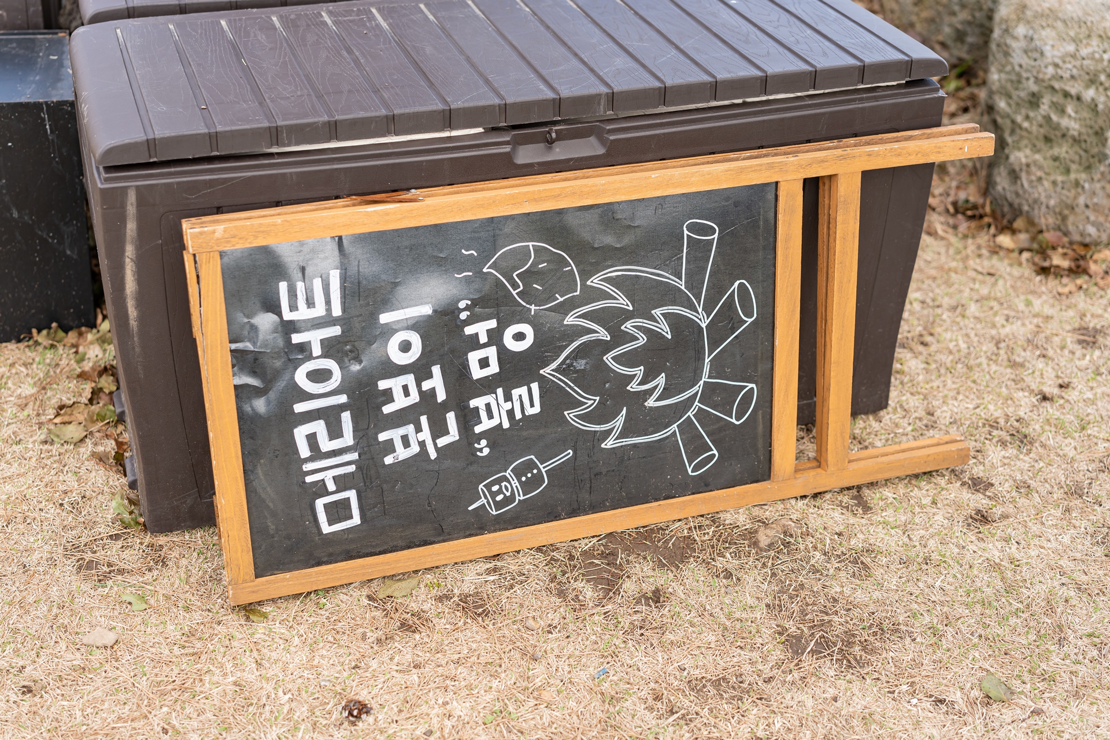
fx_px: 1542
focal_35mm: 50
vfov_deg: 27.0
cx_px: 555
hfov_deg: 39.6
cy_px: 370
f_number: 2.2
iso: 100
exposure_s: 1/800
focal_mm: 50
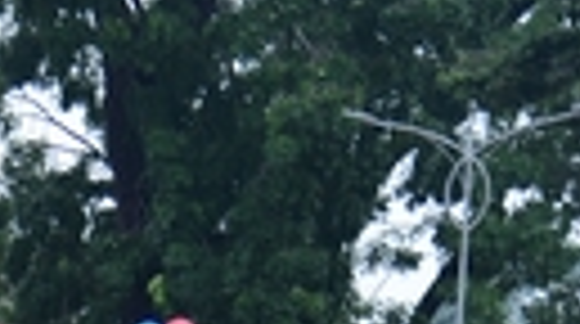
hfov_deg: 8.3
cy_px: 968
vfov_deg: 4.6
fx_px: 3899
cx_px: -378
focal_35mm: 254
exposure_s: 1/100
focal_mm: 48
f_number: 4
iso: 200
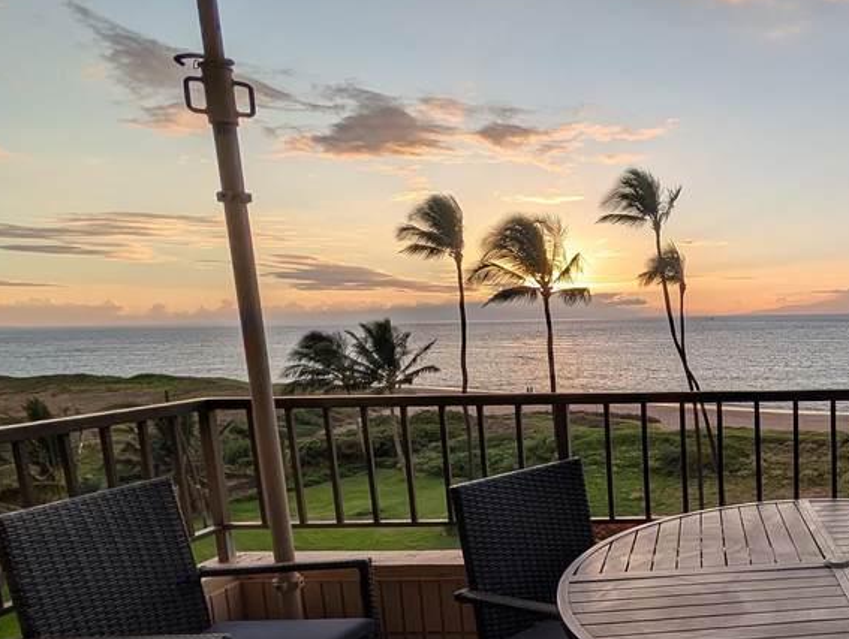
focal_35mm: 27
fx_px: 663
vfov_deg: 50.3
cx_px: 772
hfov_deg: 56.0
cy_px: 440
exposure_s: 1/1195
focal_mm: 2.02
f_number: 1.7
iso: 45
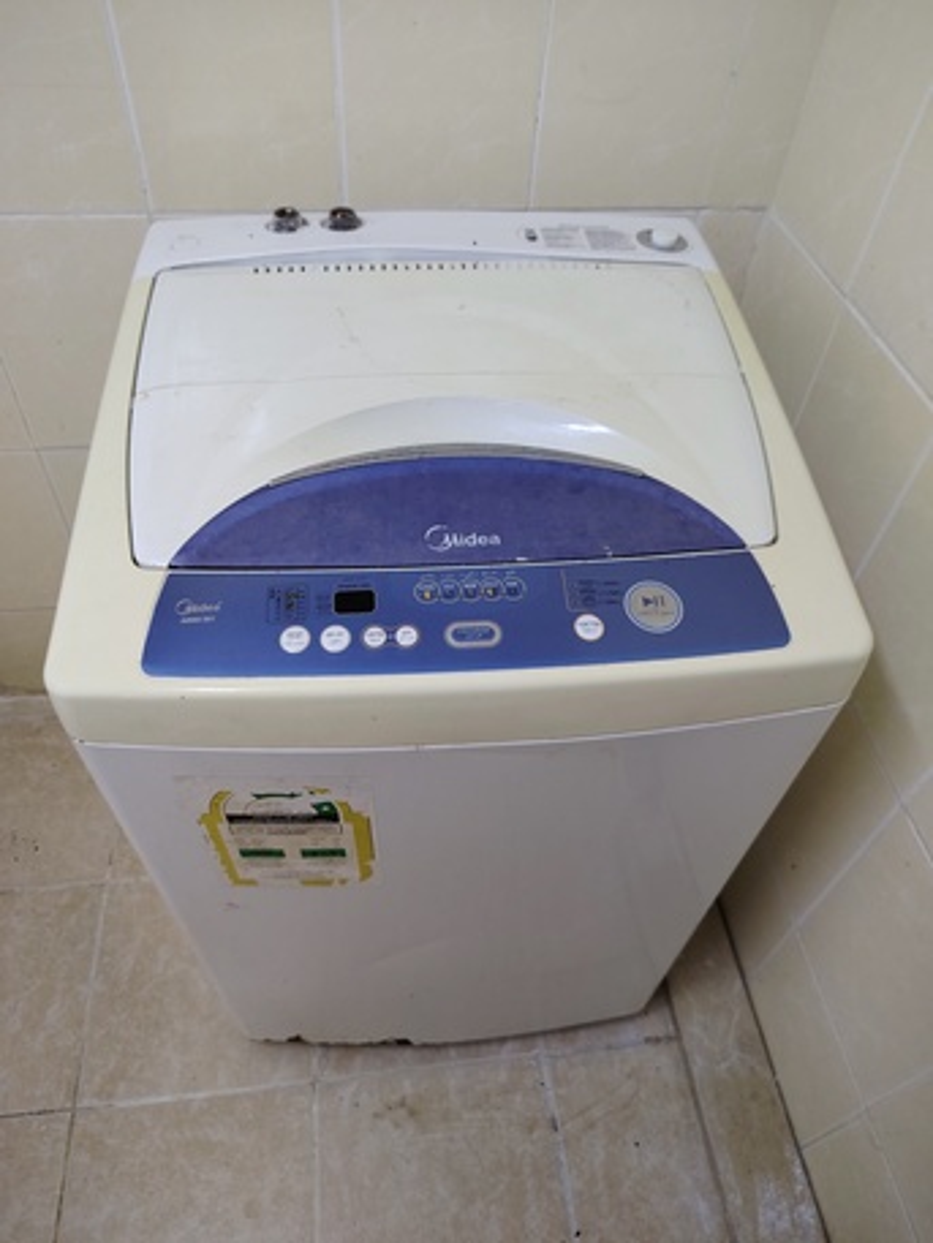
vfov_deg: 71.6
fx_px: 862
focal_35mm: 24
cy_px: 622
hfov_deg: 56.8
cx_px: 466
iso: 1463
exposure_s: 1/25
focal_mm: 5.25
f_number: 1.75
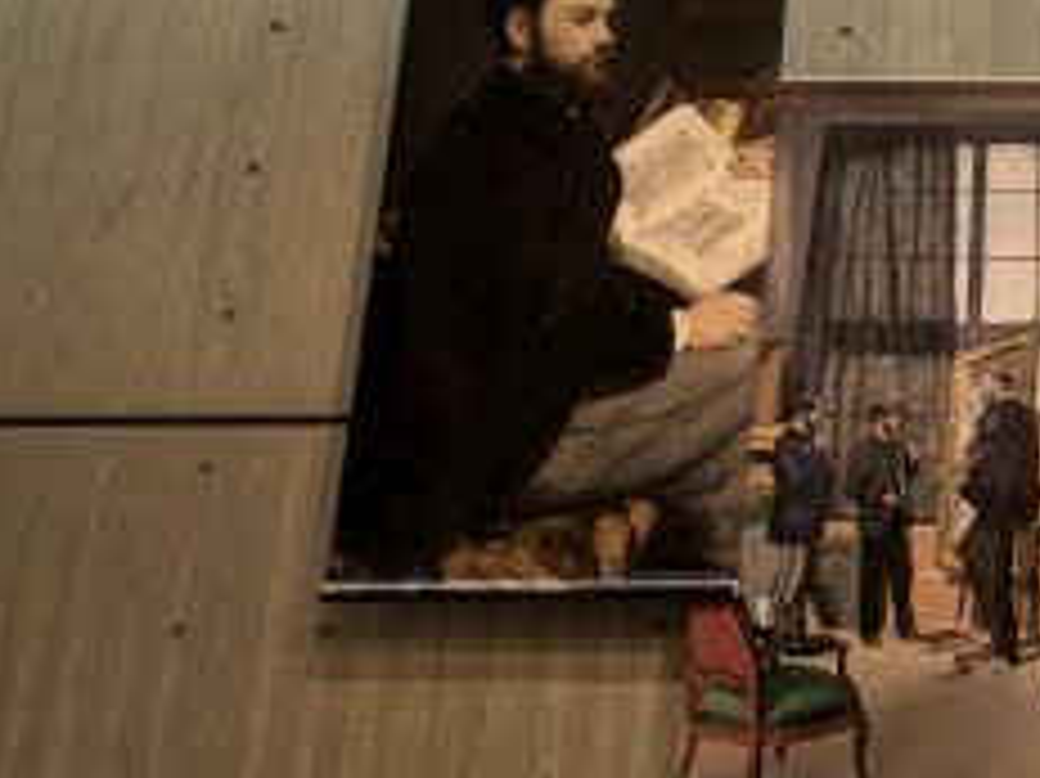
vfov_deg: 20.4
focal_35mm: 72
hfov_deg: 23.3
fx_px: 2162
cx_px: 1423
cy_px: 351
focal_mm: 5.96
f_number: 1.6
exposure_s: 1/100
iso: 50
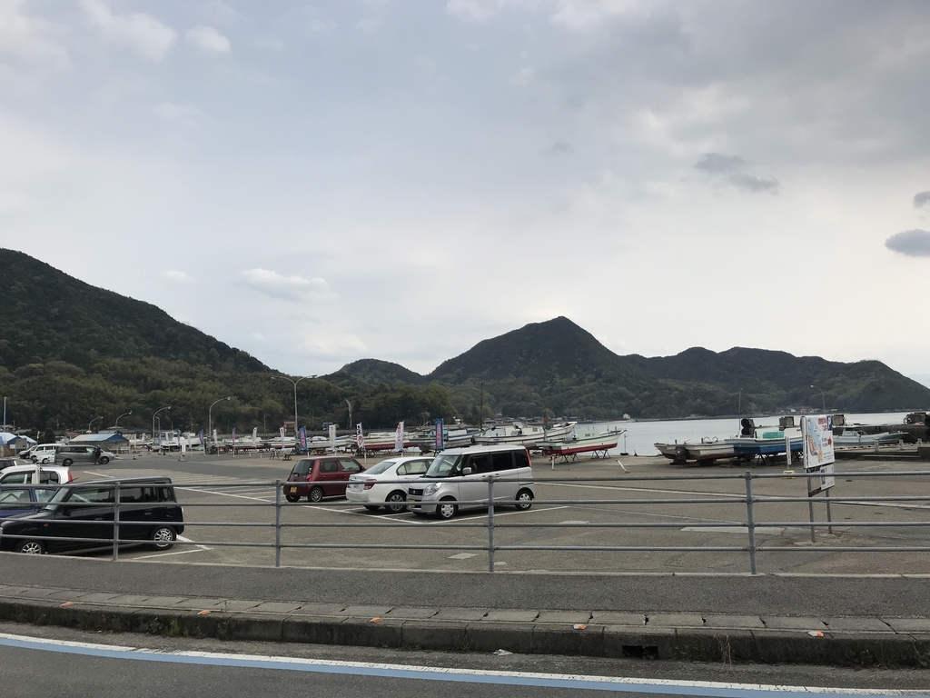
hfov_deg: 63.4
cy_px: 349
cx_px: 465
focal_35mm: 28
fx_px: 752
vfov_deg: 49.7
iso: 20
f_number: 1.8
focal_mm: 3.99
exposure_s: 1/2336
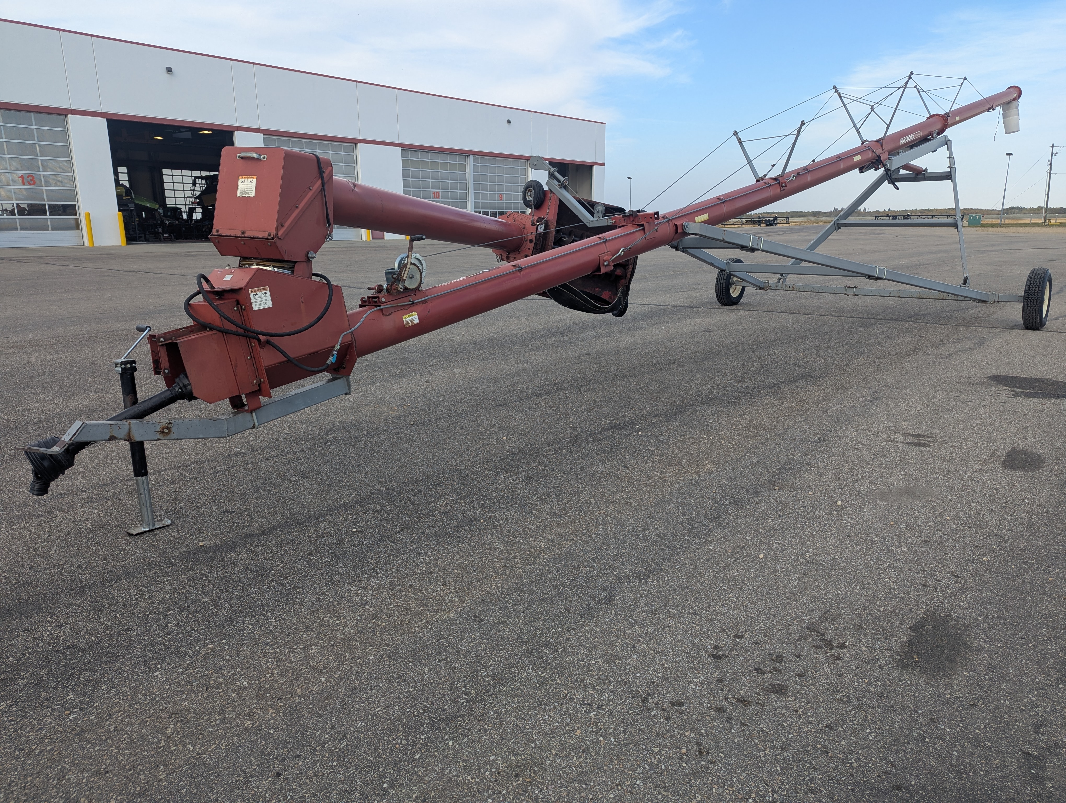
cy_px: 402
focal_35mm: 24
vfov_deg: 56.9
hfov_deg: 71.5
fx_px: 740
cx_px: 533
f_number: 1.85
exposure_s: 1/838
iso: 47
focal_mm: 6.81
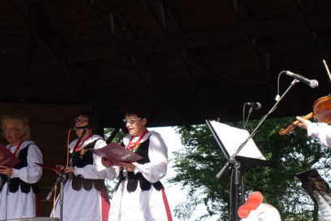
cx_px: 77
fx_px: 883
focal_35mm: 96
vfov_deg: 14.2
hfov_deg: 21.0
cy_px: 139
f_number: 4
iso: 125
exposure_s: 1/250
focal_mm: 13.94
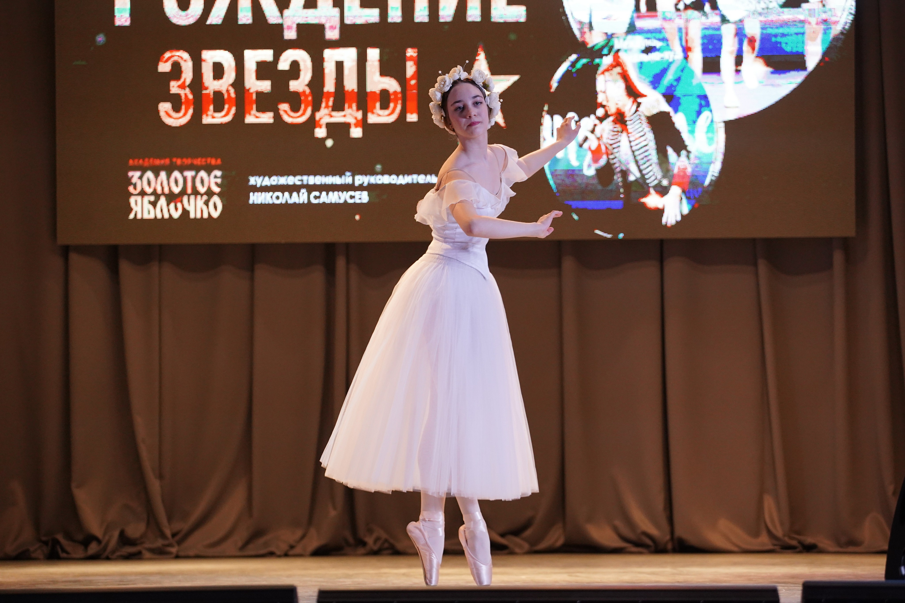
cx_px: 452
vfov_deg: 12.1
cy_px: 302
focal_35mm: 113
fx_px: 2841
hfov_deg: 18.1
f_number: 4
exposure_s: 1/500
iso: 3200
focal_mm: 113
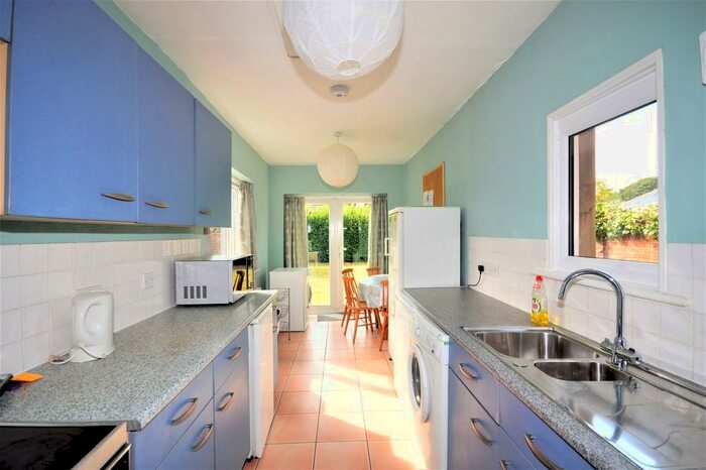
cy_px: 235
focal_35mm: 15
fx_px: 294
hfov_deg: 100.4
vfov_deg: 77.3
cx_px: 353
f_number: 5.6
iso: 360
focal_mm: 10
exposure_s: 1/125
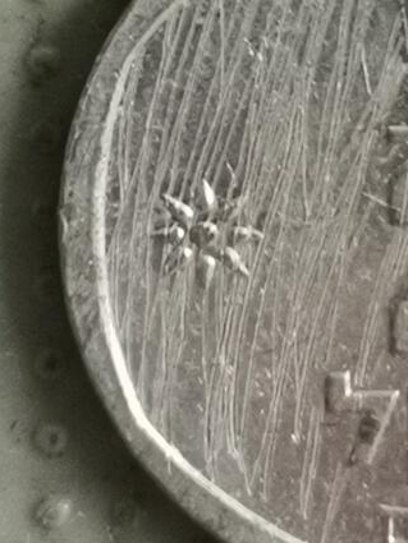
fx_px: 3456
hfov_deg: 6.7
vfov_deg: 8.8
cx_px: 432
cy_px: -220
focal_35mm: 220
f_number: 1.8
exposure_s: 1/22.5
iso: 500
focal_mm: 4.75
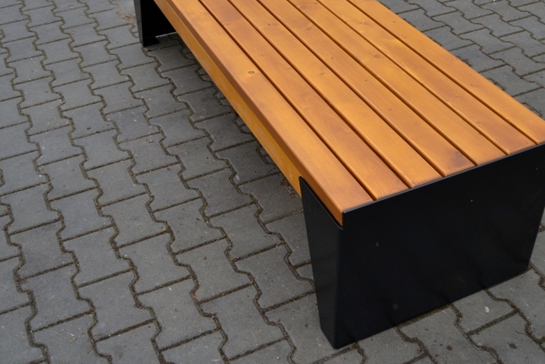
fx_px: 651
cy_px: 126
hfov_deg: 45.4
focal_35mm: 43
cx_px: 272
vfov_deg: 31.0
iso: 160
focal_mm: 20
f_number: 3.5
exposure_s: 1/125
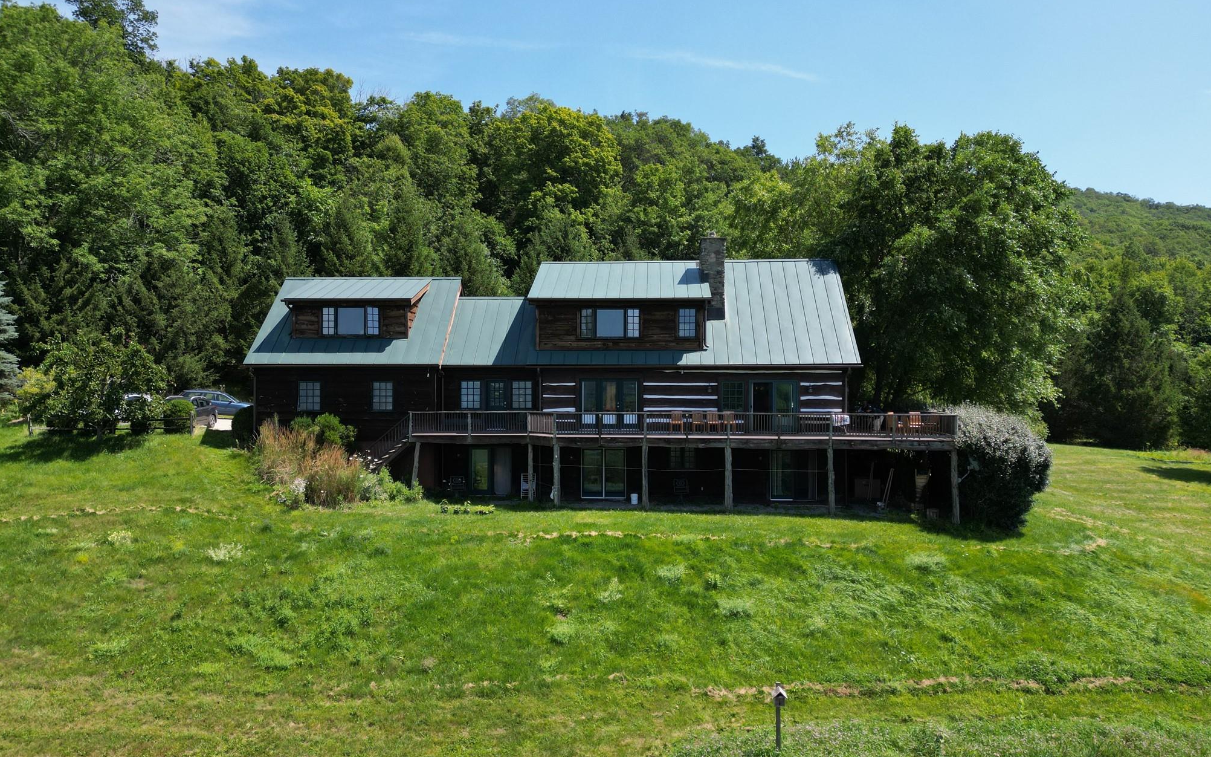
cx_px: 608
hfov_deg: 70.4
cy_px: 391
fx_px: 858
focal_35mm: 26
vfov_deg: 47.6
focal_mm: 6.72
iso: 110
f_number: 1.7
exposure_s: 1/2000
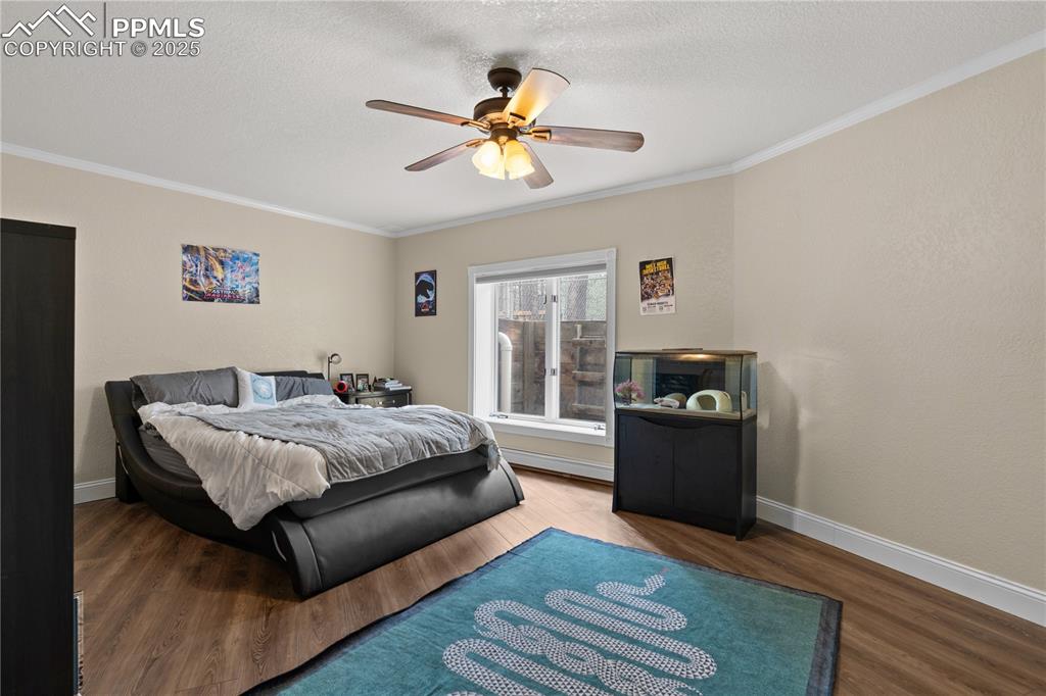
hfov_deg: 93.3
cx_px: 523
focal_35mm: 17
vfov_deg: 70.4
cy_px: 348
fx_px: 494
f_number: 8
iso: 160
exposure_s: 1/1.67
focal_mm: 17
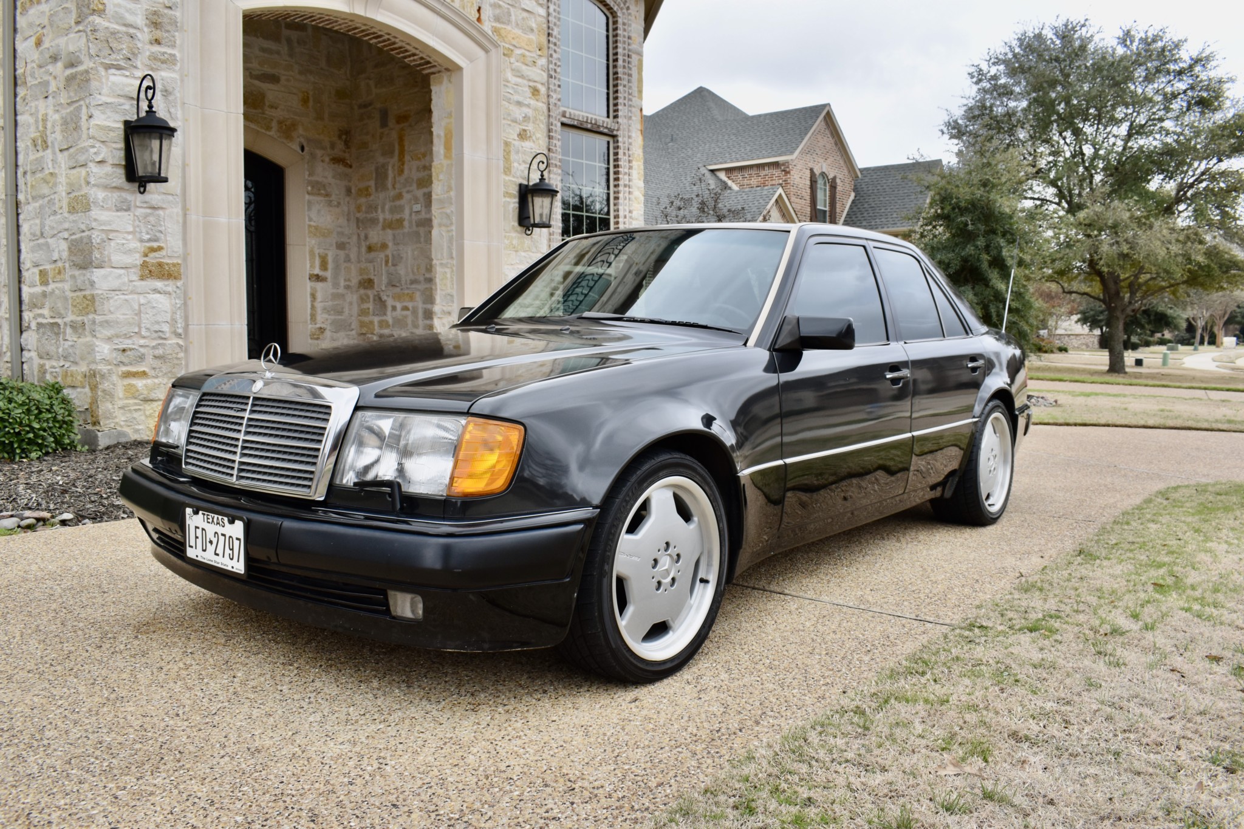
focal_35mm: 27
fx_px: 933
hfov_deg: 67.4
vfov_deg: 47.9
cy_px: 414
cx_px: 622
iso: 400
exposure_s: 1/200
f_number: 7.1
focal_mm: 18
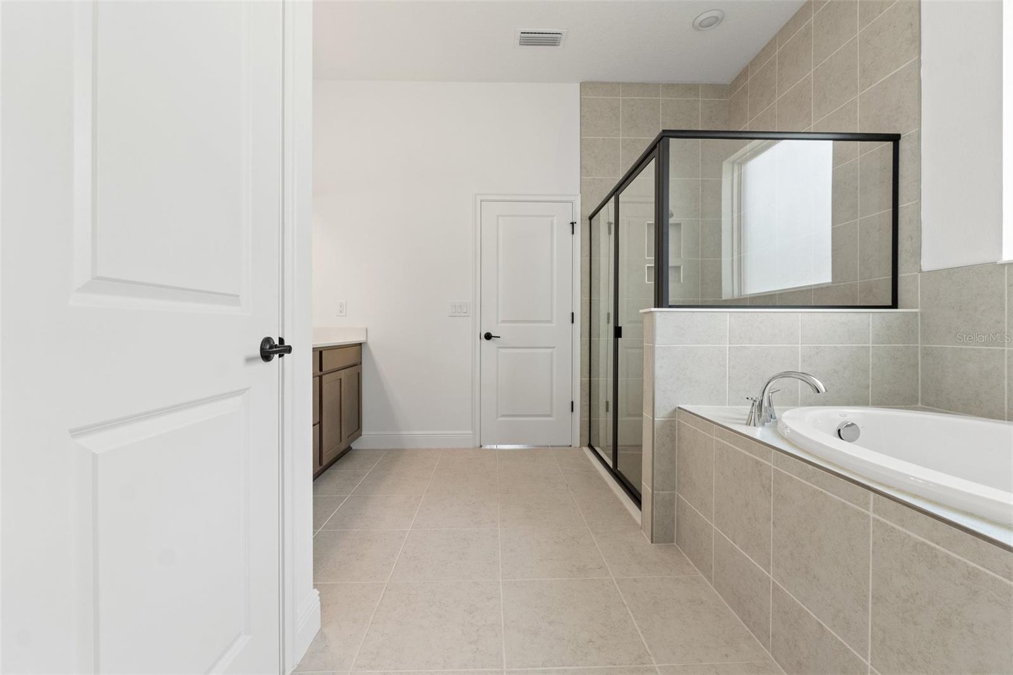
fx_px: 422
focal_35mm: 15
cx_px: 506
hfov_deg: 100.4
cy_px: 338
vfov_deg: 77.3
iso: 400
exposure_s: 1/15
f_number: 8
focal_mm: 10
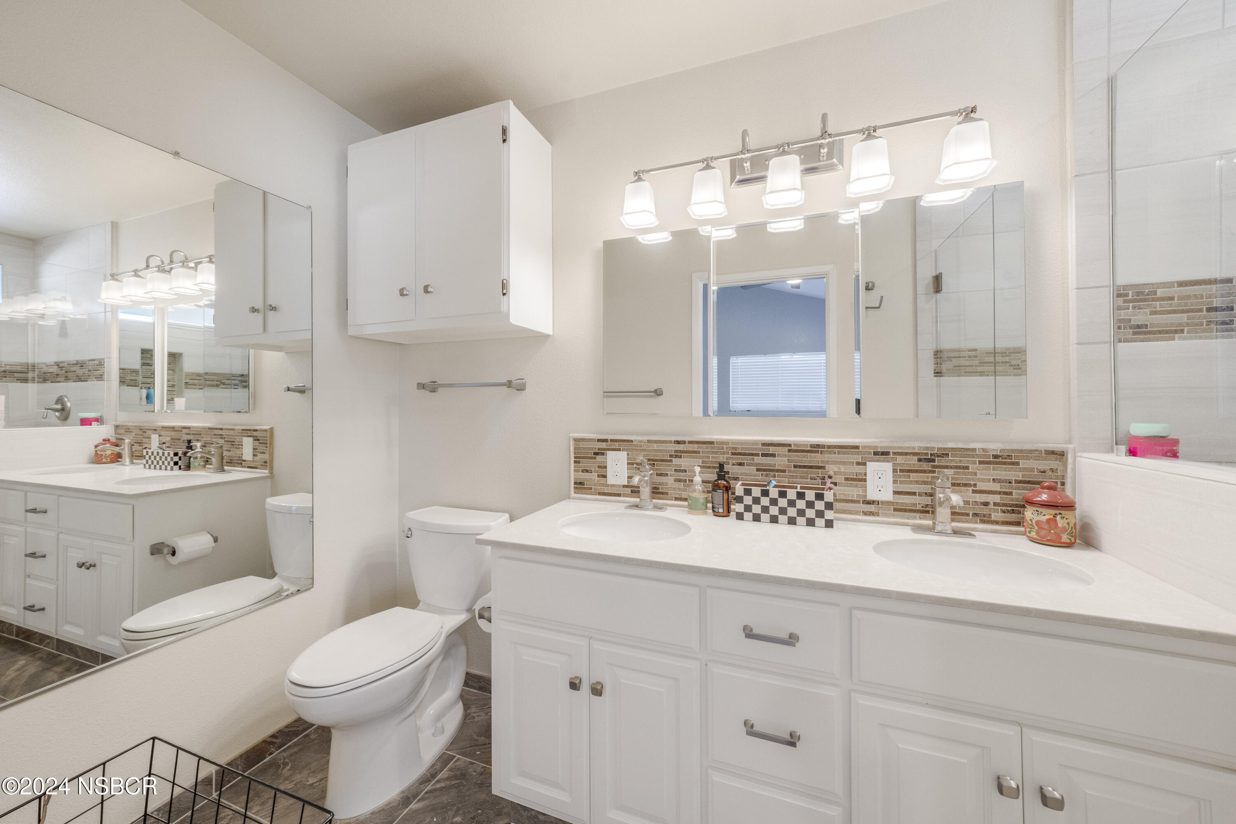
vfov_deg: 85.4
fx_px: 446
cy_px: 412
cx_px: 618
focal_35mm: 13
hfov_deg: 108.3
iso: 1250
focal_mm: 13
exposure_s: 1/40
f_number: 8
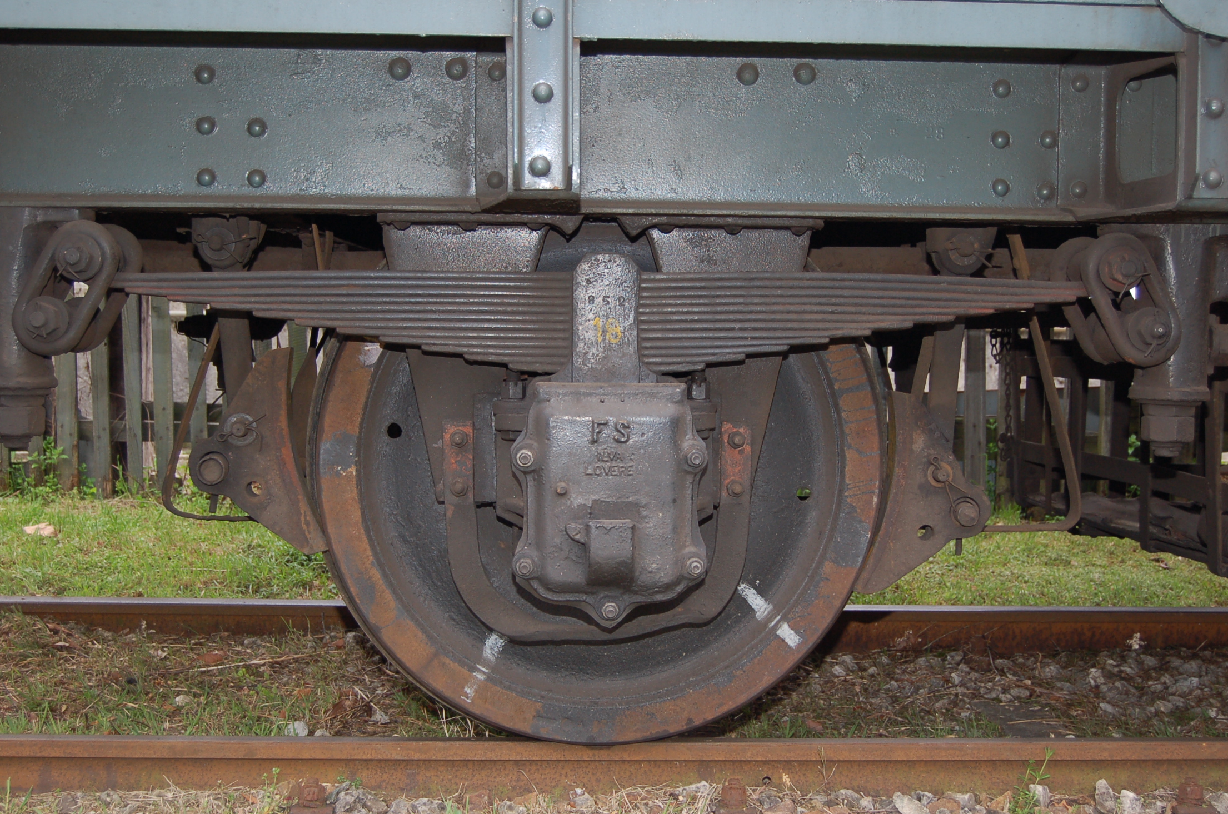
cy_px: 403
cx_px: 611
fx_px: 1668
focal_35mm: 49
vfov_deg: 27.4
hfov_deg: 40.4
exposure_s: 1/60
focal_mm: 32
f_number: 4.5
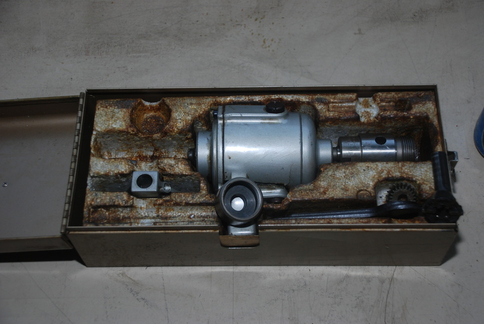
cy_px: 162
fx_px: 707
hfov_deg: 37.8
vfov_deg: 25.8
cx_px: 242
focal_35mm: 52
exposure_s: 1/60
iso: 200
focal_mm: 35
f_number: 4.5
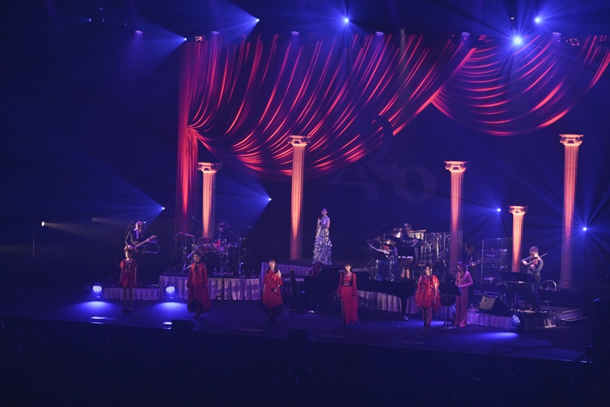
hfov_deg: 23.9
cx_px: 305
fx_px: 1440
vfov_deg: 16.1
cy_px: 204
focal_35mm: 85
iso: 1600
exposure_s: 1/320
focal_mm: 57
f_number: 4
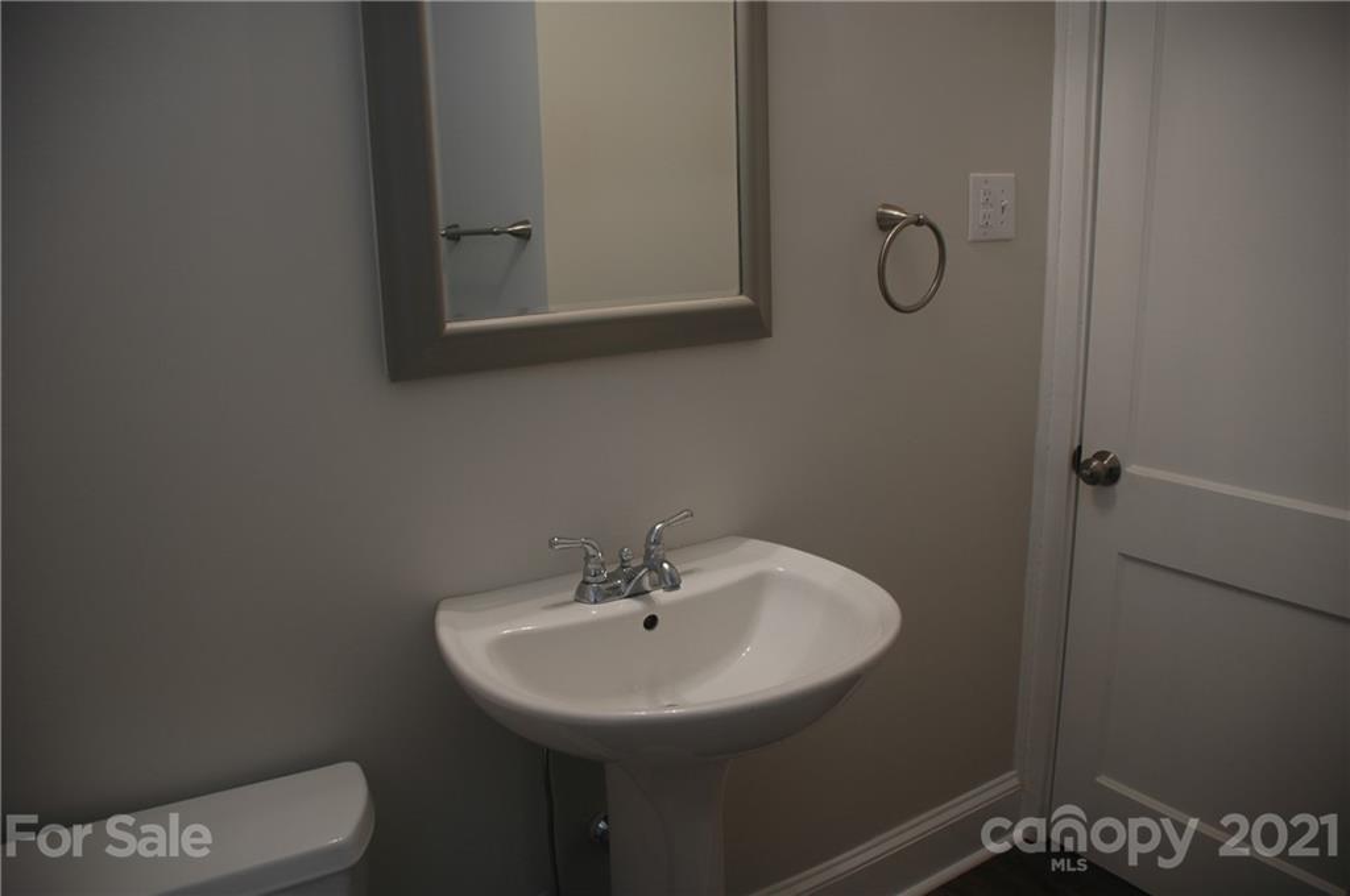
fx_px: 1124
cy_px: 448
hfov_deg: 62.0
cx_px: 675
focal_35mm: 30
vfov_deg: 43.5
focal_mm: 20
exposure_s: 1/30
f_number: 3.8
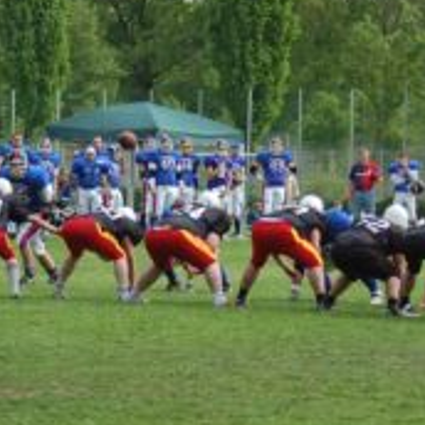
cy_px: 255
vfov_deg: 7.4
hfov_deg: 7.4
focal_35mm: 235
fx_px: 3264
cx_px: 258
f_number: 4
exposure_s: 1/1000
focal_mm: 70
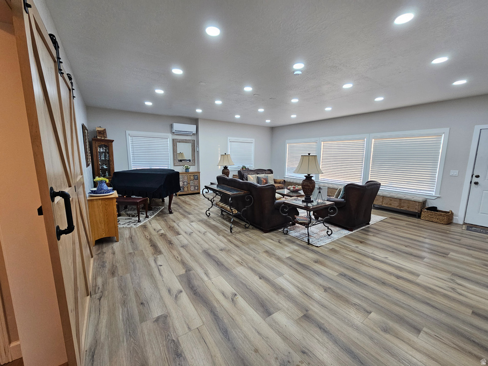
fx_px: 183
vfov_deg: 89.9
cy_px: 183
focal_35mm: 13
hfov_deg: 106.2
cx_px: 244
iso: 200
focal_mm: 2.2
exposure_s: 1/60
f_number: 2.2
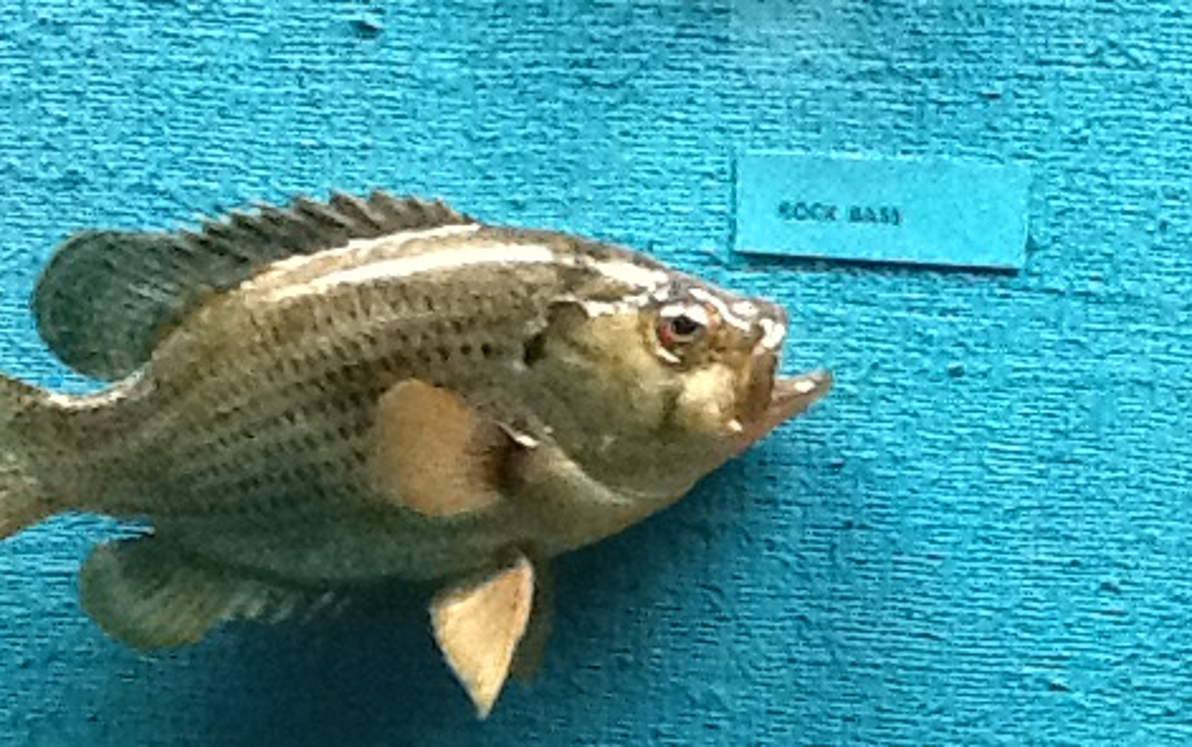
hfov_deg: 21.3
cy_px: 831
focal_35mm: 95
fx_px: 3088
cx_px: 1091
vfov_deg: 13.5
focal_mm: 2.03
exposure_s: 1/17
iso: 320
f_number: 2.4
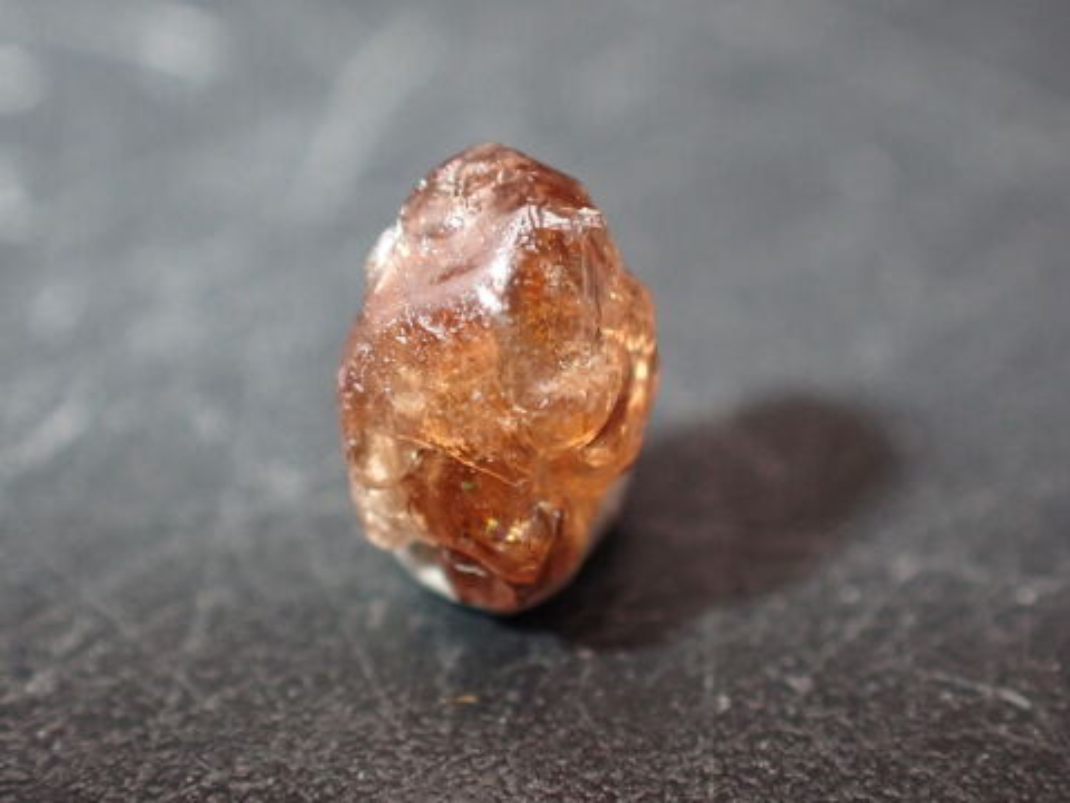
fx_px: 3091
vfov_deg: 14.8
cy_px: 402
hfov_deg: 19.6
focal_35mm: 100
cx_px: 535
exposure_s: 1/100
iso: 800
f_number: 14
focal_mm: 18
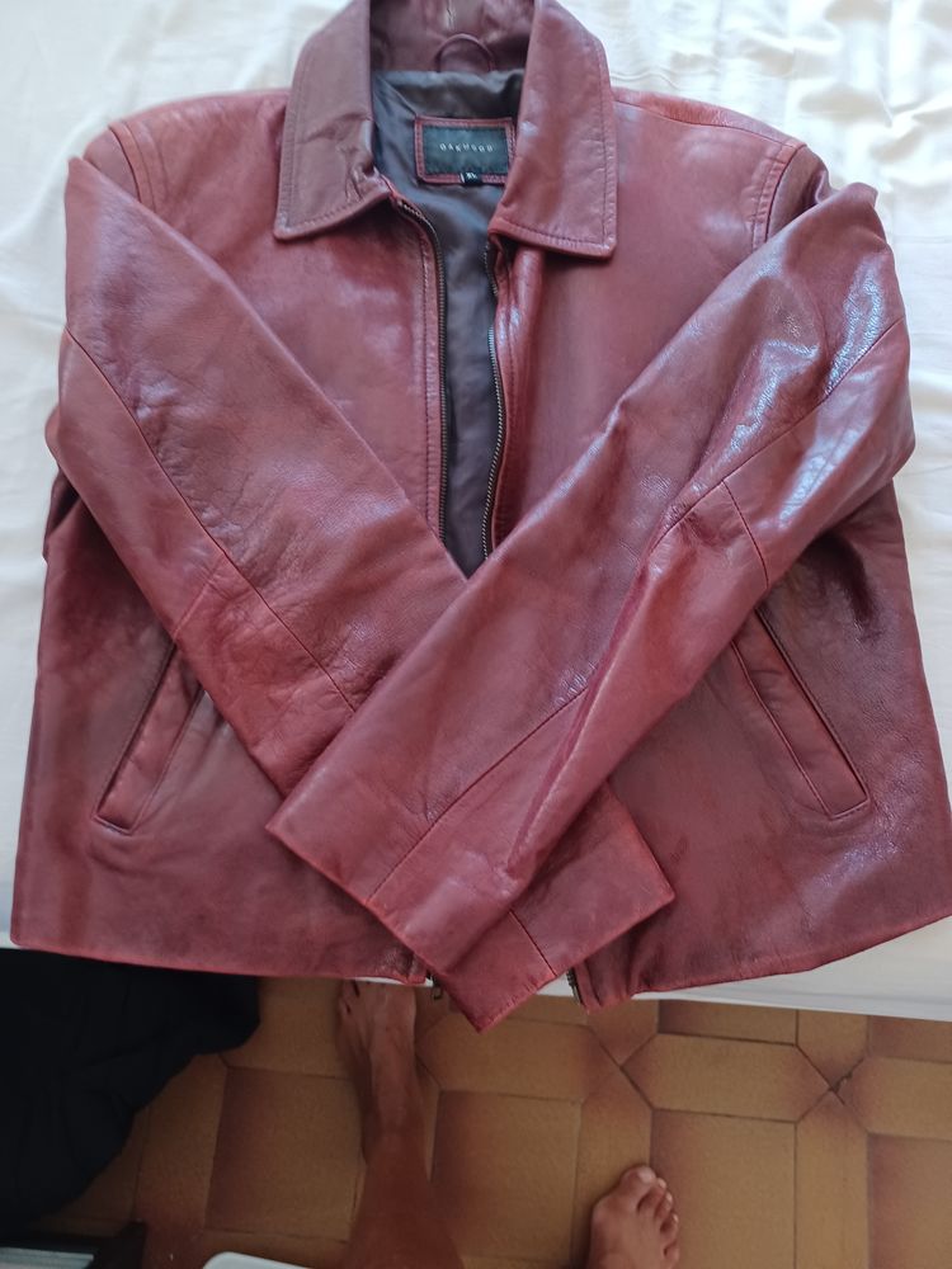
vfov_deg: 69.4
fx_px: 917
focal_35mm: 25
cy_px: 634
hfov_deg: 54.9
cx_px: 476
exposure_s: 1/25
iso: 320
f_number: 1.8
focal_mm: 4.6
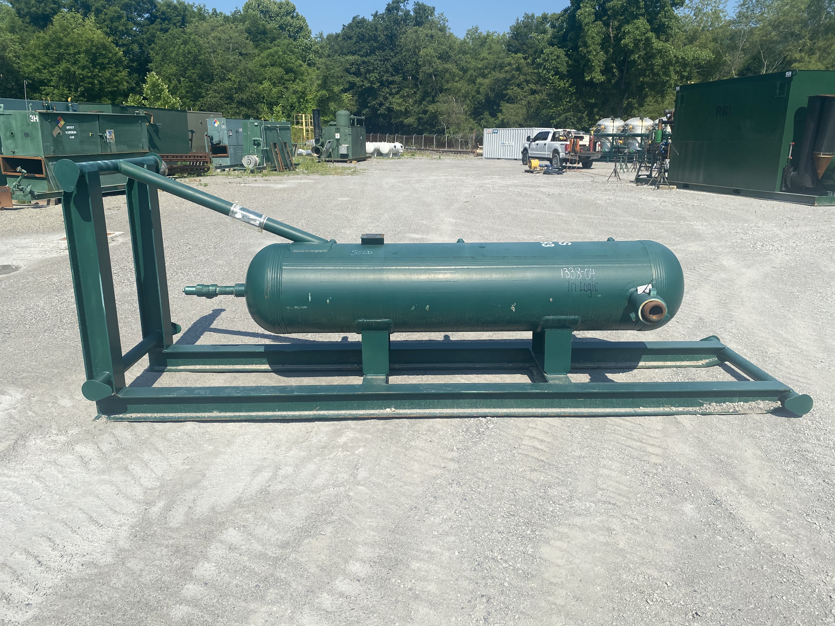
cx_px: 418
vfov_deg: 53.1
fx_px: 627
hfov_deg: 67.3
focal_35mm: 26
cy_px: 313
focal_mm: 4.25
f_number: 1.8
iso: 32
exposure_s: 1/3205
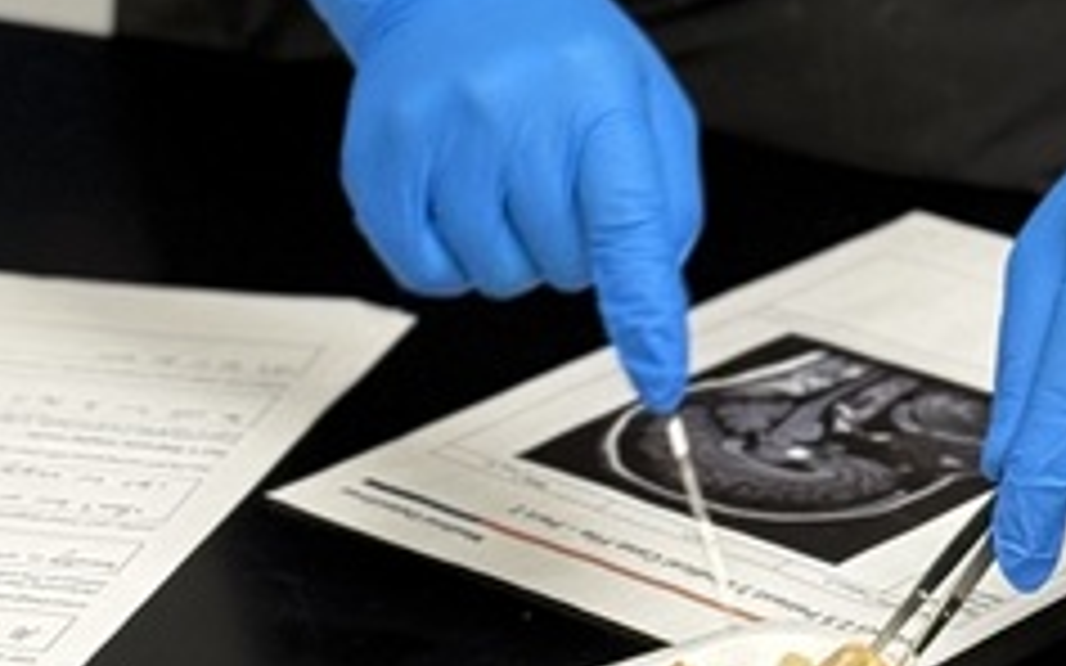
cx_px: 531
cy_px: -657
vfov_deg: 5.8
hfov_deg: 9.5
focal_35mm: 220
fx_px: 6390
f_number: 1.78
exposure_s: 1/60
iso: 200
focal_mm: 6.76
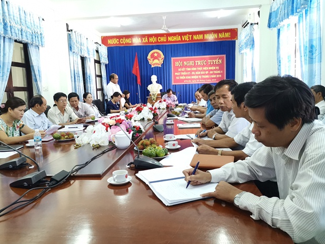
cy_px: 120
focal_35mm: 28
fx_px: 263
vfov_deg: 49.8
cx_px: 158
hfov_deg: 63.4
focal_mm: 4.75
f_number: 1.8
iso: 320
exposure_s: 1/33.3
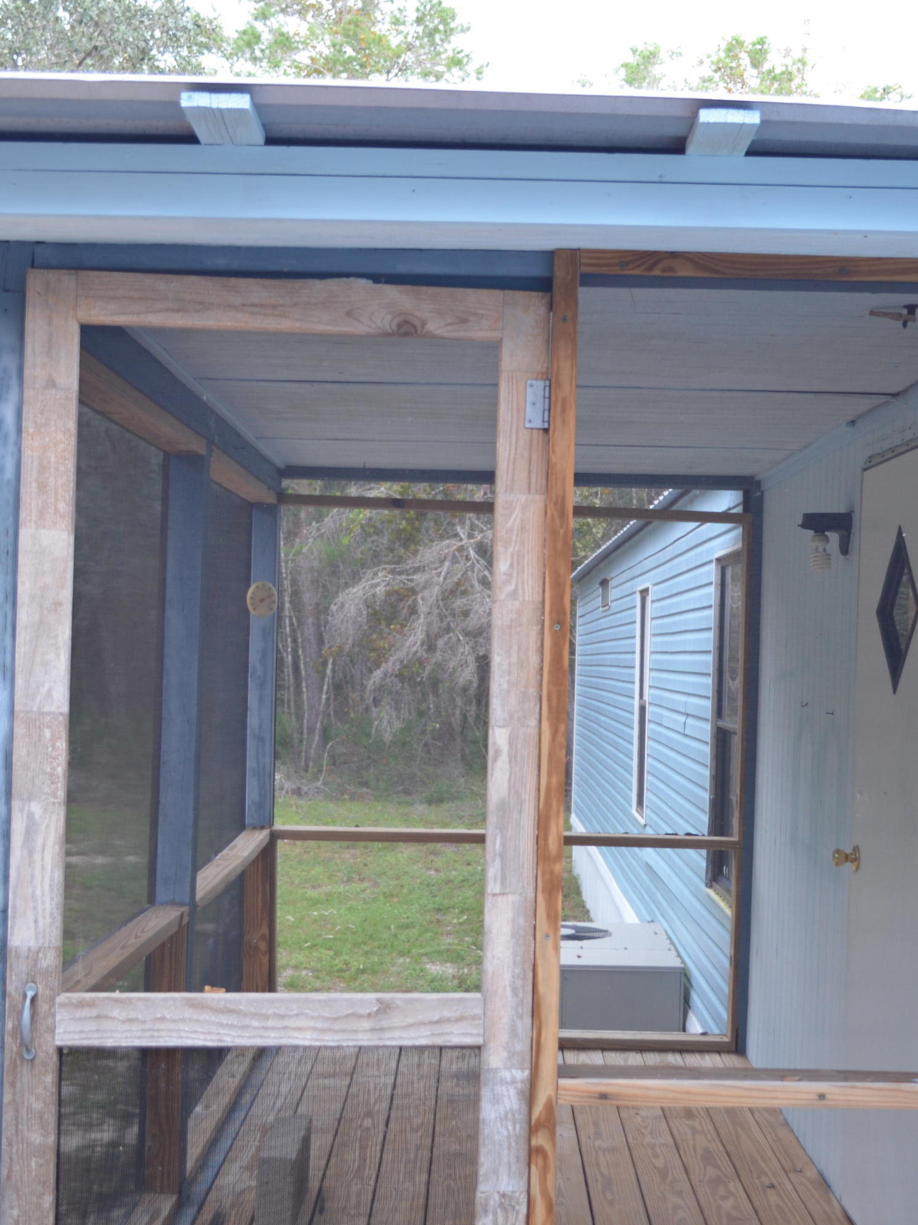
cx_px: 580
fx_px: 1697
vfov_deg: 39.7
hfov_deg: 30.1
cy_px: 613
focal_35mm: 48
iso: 400
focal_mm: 22
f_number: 4
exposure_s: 1/60
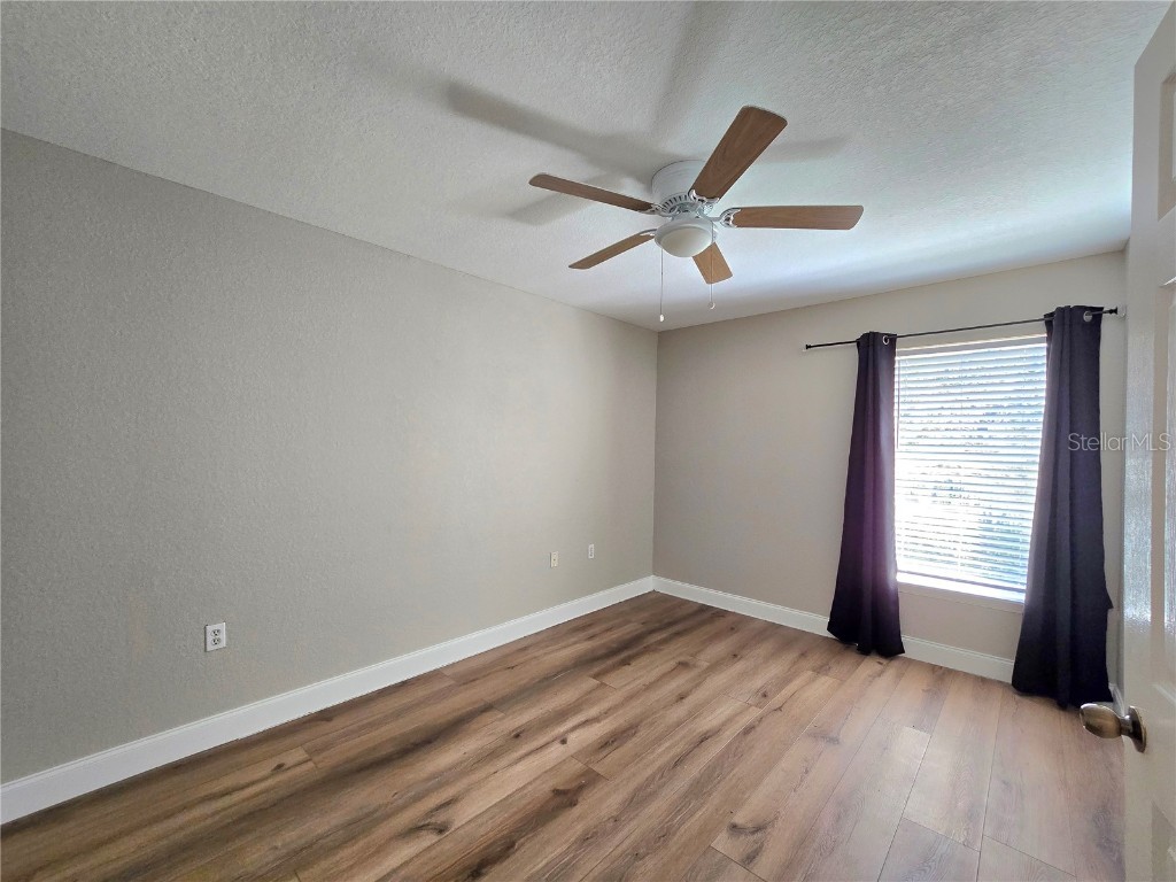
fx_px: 442
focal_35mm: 13
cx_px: 588
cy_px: 441
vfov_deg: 89.9
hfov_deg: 106.2
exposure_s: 1/60.2
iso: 160
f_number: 2.2
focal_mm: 2.2
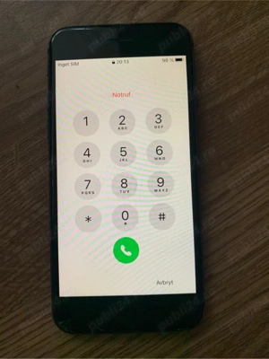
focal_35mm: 26
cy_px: 180
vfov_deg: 67.3
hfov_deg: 53.1
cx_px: 134
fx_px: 269
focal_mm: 4.25
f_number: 1.8
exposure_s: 1/60
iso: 125
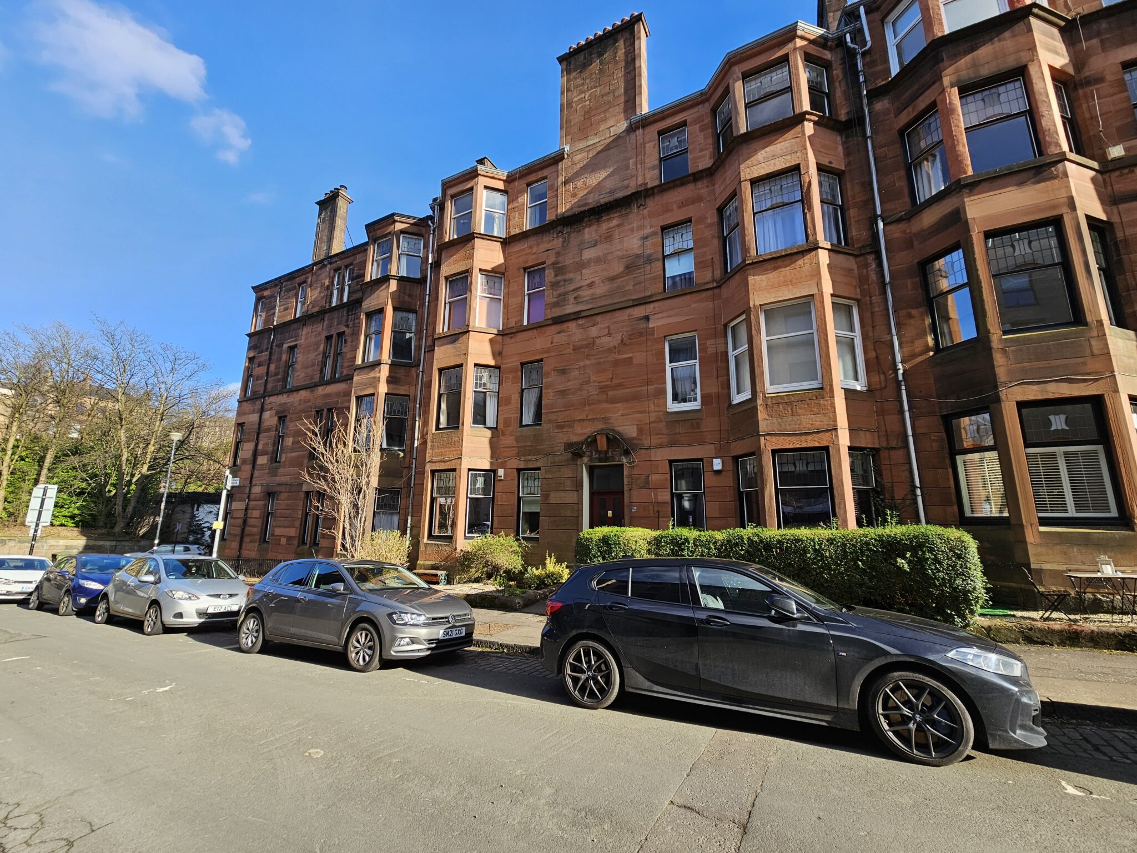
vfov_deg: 89.9
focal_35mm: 13
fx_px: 427
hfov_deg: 106.2
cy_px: 426
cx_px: 568
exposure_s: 1/636
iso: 50
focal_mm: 2.2
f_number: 2.2
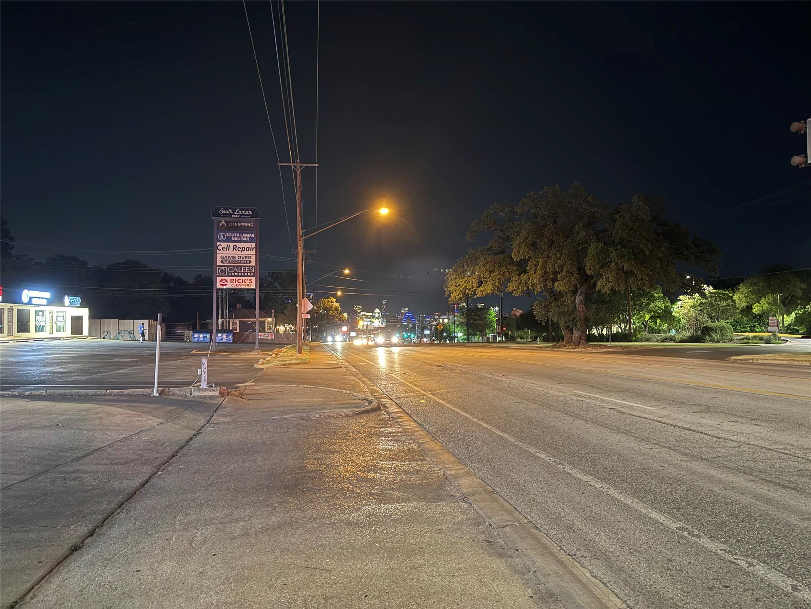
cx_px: 406
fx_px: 562
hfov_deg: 71.6
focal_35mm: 24
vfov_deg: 56.8
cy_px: 304
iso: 1250
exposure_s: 1/16
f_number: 1.78
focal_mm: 6.76
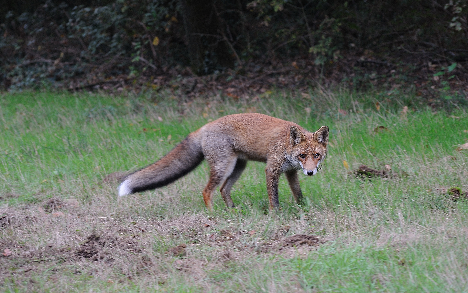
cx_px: 234
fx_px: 1518
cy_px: 149
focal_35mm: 119
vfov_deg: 11.0
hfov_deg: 17.5
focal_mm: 116
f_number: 8
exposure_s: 1/25
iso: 800
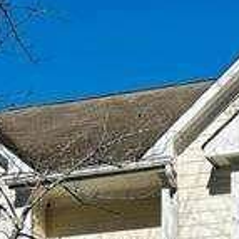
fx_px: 961
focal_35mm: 123
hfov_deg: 14.2
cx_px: 97
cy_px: 438
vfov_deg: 12.8
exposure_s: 1/6993
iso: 50
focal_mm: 5.7
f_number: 1.5
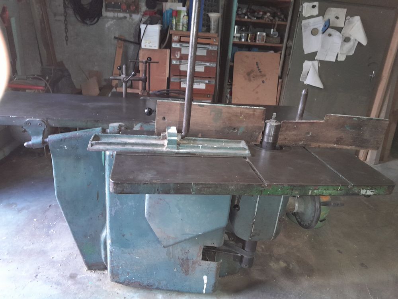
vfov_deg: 53.1
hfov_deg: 67.3
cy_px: 150
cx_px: 199
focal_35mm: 26
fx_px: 299
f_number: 1.8
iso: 400
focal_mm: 3.98
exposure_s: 1/50
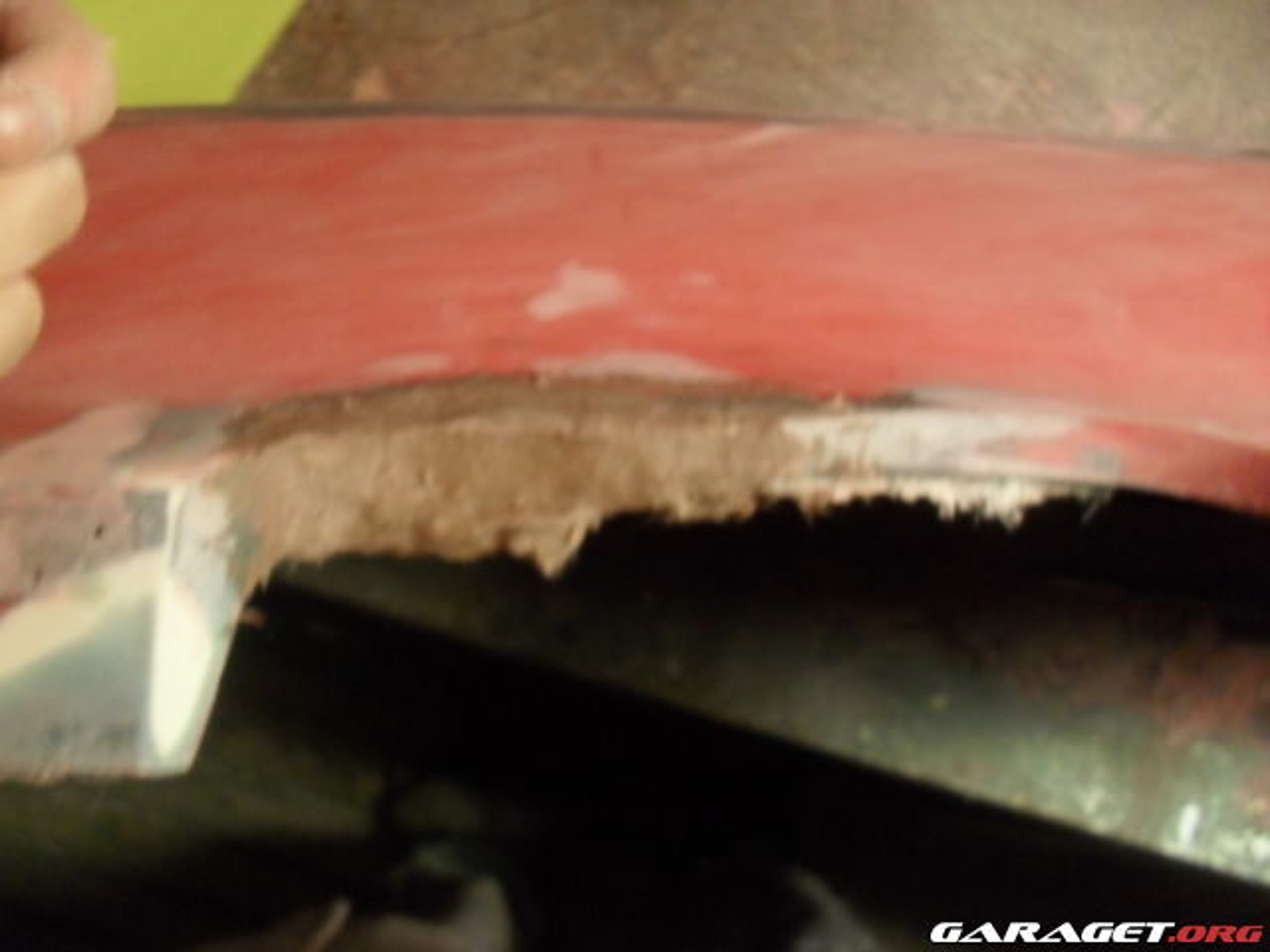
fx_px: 1284
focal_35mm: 35
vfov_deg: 40.7
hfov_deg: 52.6
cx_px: 635
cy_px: 476
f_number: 3.2
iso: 400
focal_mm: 6.3
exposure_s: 1/15
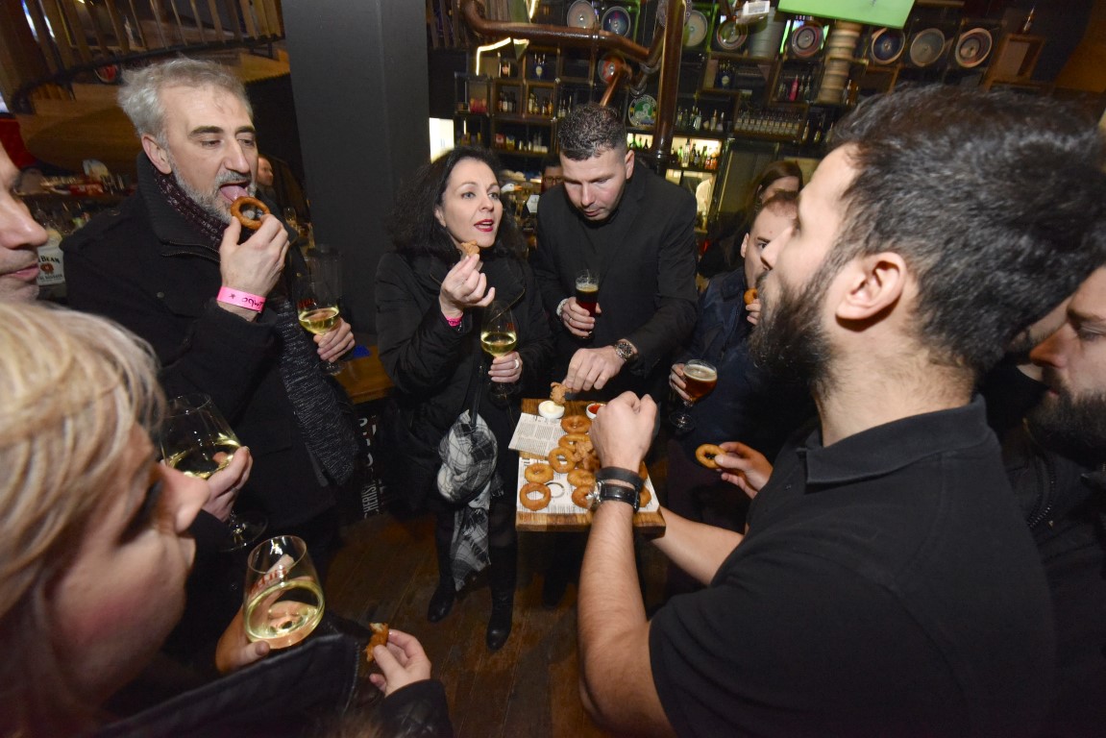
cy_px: 369
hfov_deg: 100.4
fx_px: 461
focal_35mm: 15
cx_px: 553
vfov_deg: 77.4
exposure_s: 1/80
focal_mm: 15
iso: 6400
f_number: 7.1
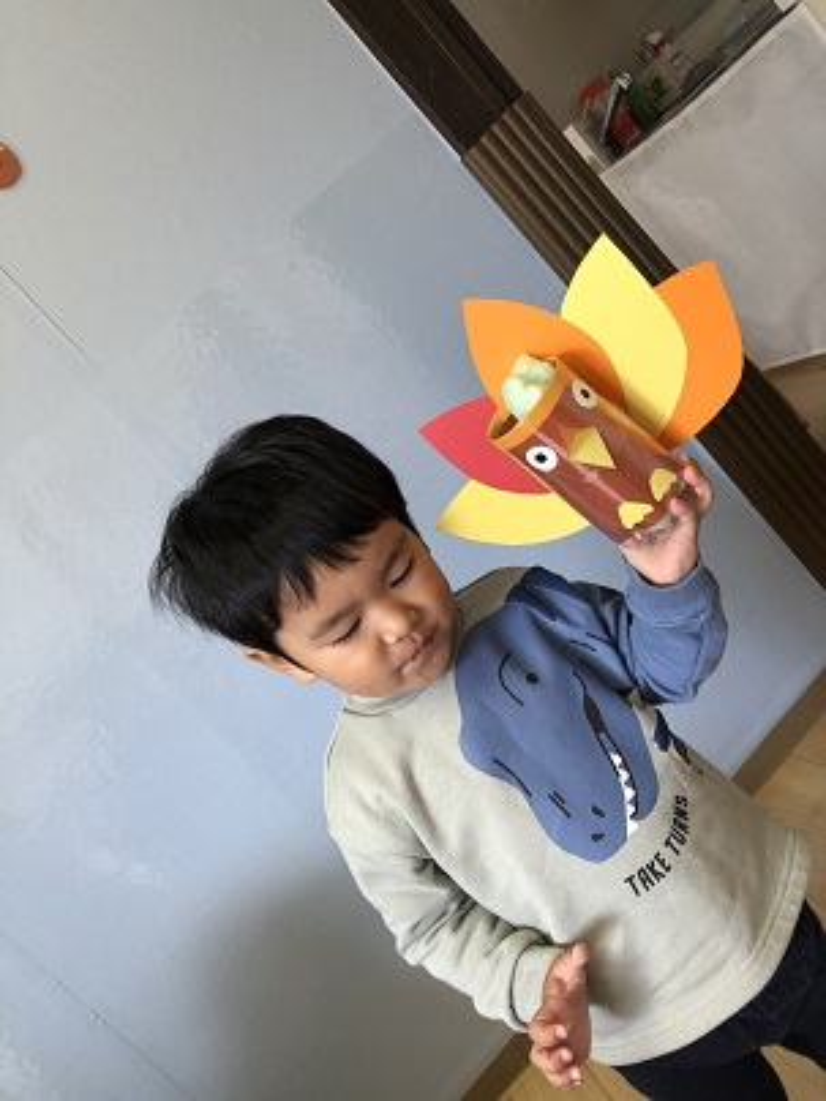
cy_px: 550
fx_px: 891
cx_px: 413
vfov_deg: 63.4
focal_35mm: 28
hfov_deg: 49.7
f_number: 1.8
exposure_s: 1/33
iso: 32
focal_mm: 3.99
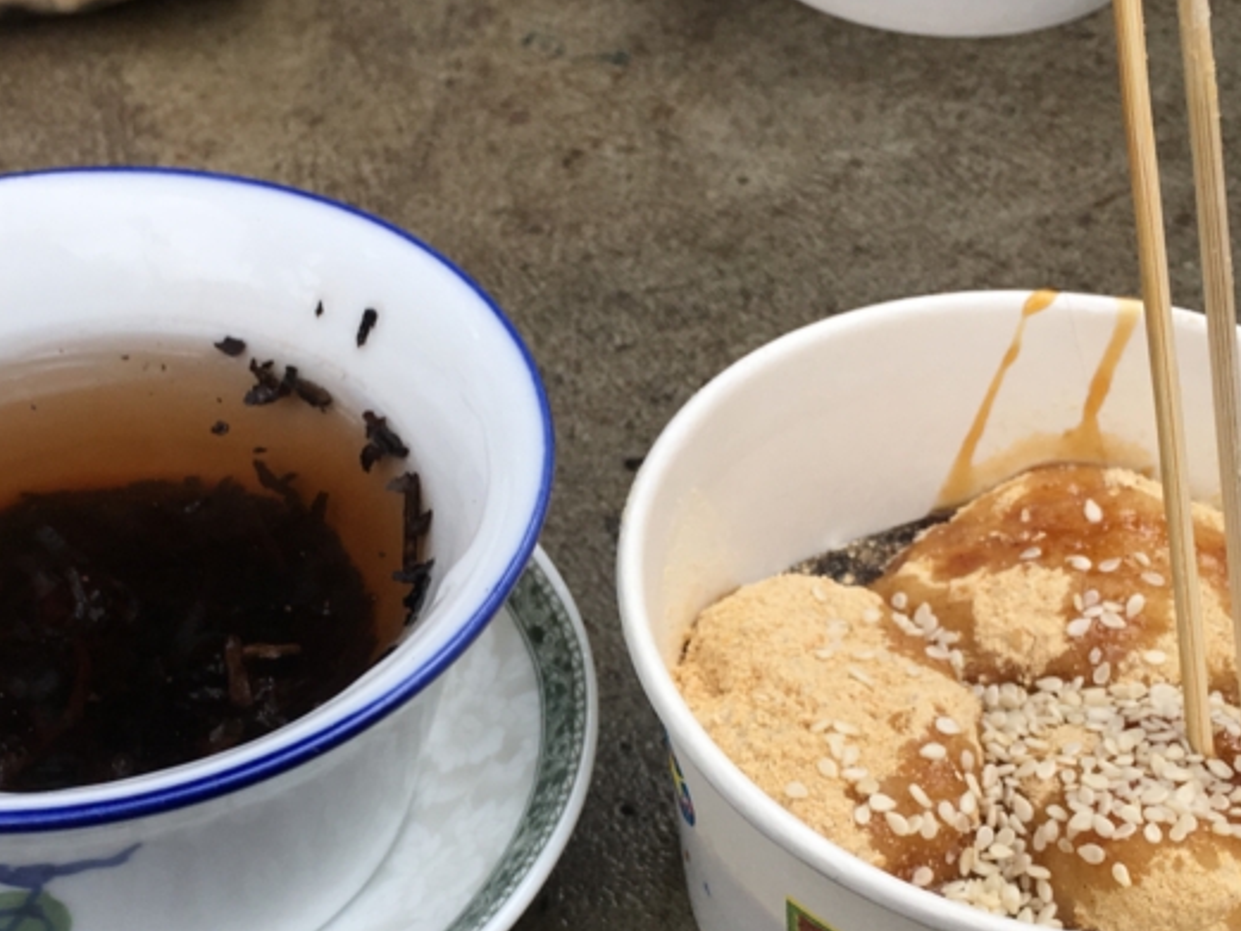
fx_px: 2044
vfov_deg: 25.5
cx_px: 493
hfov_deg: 33.7
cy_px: 633
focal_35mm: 57
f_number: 2.2
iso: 32
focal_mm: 4.15
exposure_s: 1/50
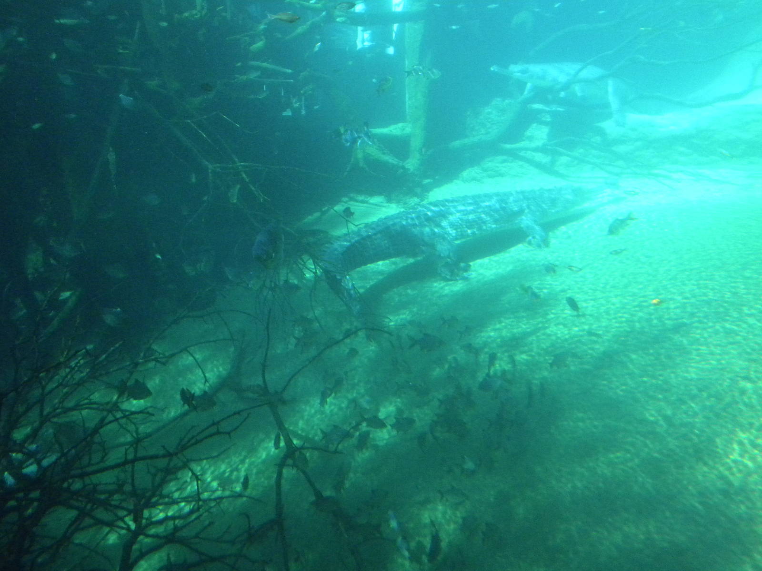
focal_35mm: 37
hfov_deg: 50.1
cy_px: 286
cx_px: 381
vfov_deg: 38.7
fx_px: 814
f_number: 3.5
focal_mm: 6.6
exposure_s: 1/172
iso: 535
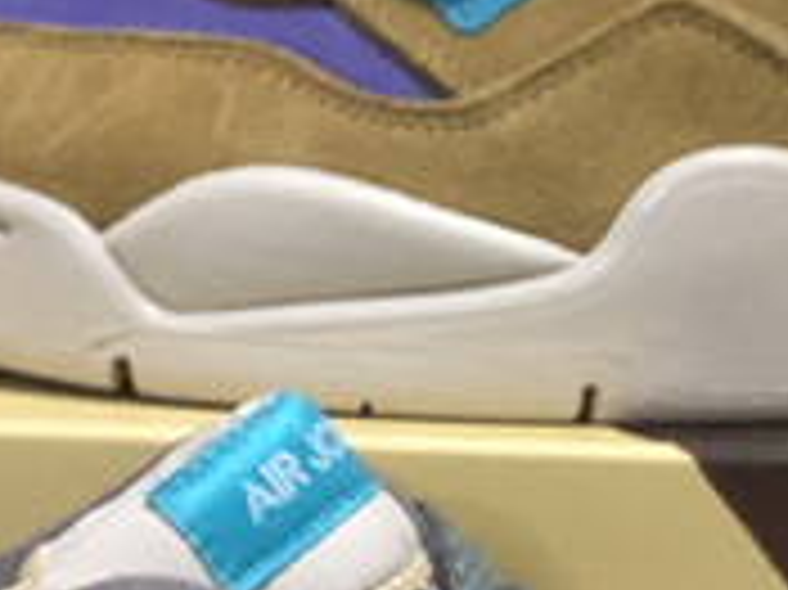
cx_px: 689
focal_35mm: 220
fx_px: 5005
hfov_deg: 9.0
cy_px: 552
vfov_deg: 6.7
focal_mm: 6
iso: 200
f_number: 2.4
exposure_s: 1/8
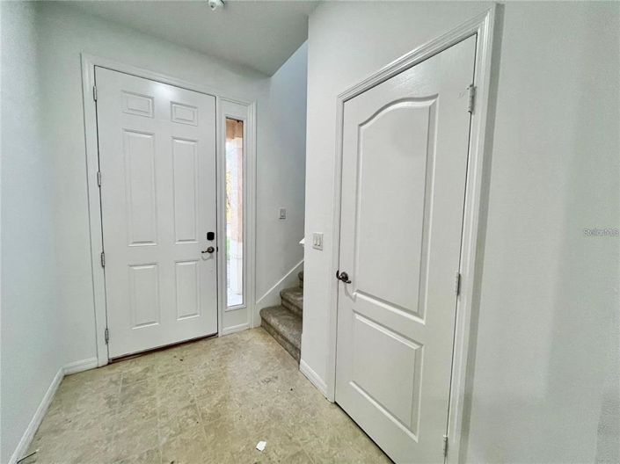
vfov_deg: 89.9
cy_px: 232
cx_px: 310
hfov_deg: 106.2
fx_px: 233
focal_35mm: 13
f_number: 1.8
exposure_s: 1/120
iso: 160
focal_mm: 1.57
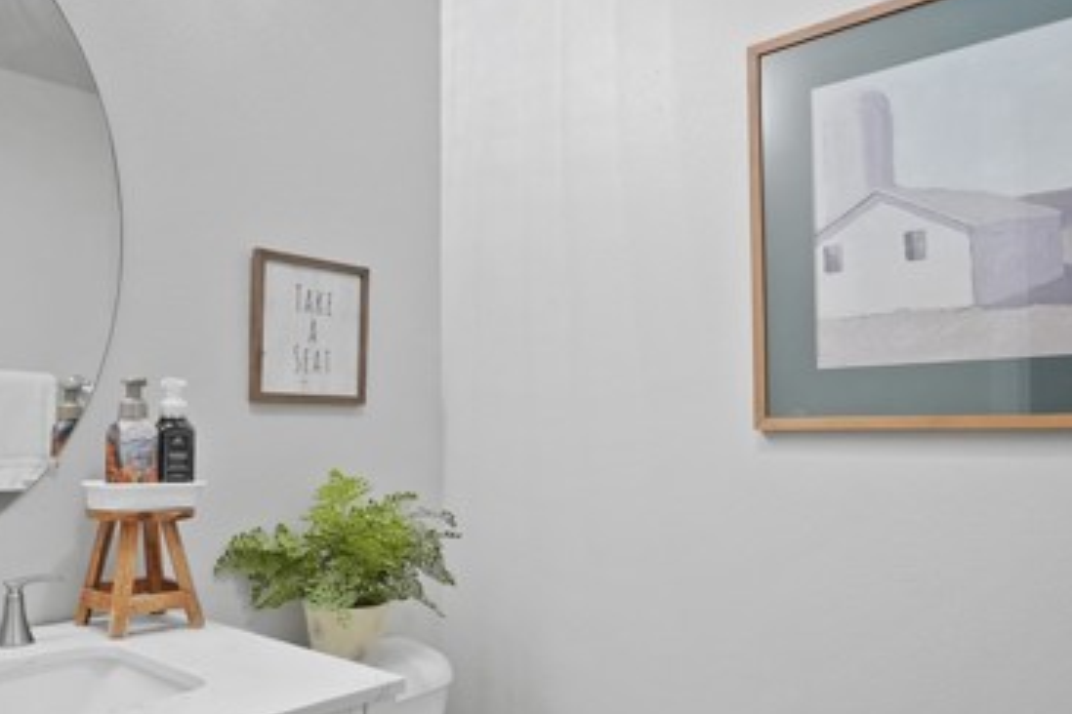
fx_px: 834
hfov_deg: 63.7
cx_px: 354
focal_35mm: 28
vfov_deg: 46.2
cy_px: 414
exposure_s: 1/15
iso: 1000
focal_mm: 16
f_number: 4
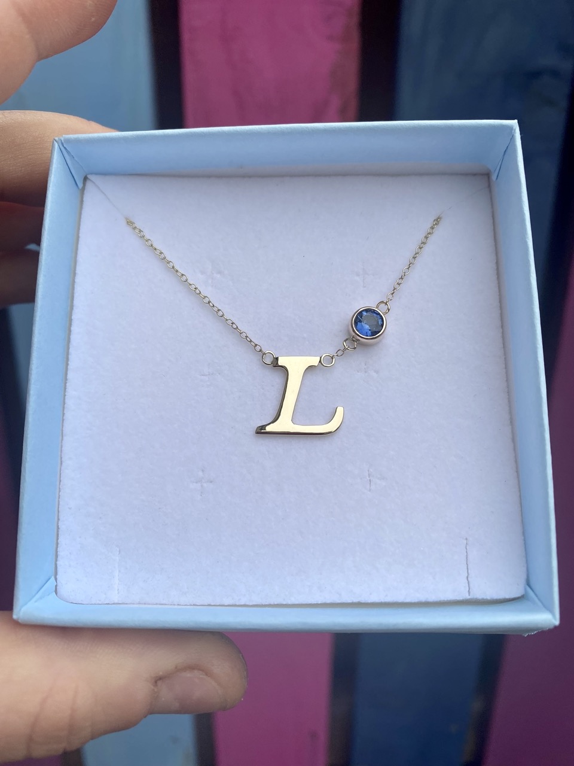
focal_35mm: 26
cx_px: 287
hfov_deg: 53.1
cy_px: 383
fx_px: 575
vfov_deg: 67.3
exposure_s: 1/576
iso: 32
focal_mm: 4.25
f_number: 1.8
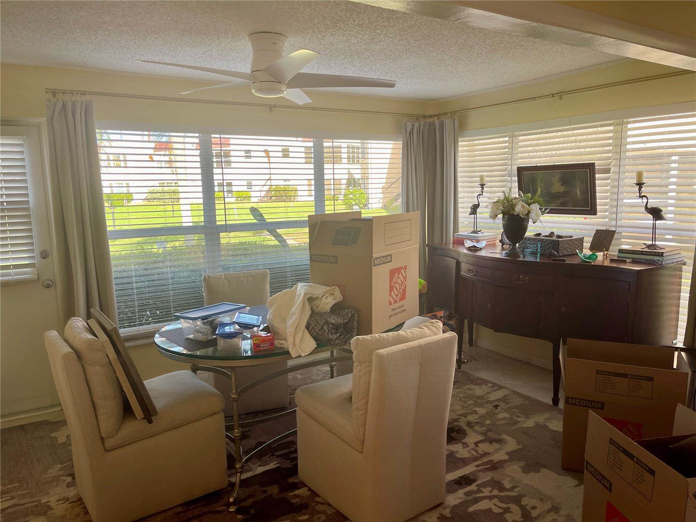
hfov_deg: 69.4
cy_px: 261
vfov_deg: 54.9
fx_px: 503
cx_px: 348
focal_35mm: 25
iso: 80
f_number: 1.6
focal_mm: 5.1
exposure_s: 1/120
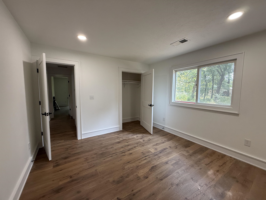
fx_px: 108
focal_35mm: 14
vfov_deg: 85.7
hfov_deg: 102.1
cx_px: 133
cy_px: 100
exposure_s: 1/120
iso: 200
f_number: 2.2
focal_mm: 2.22
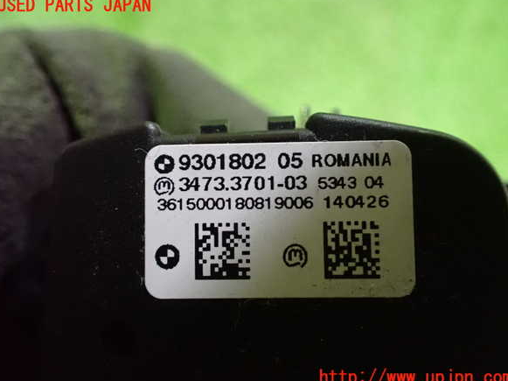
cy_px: 192
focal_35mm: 31
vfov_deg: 45.4
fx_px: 455
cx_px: 254
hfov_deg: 58.4
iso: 1600
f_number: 2.3
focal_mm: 5.4
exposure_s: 1/25
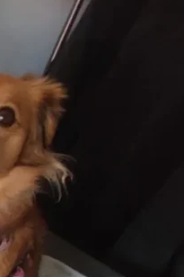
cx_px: -275
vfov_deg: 30.6
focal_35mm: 60
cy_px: 289
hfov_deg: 14.1
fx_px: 460
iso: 500
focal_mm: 2.25
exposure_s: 1/33
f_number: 2.2
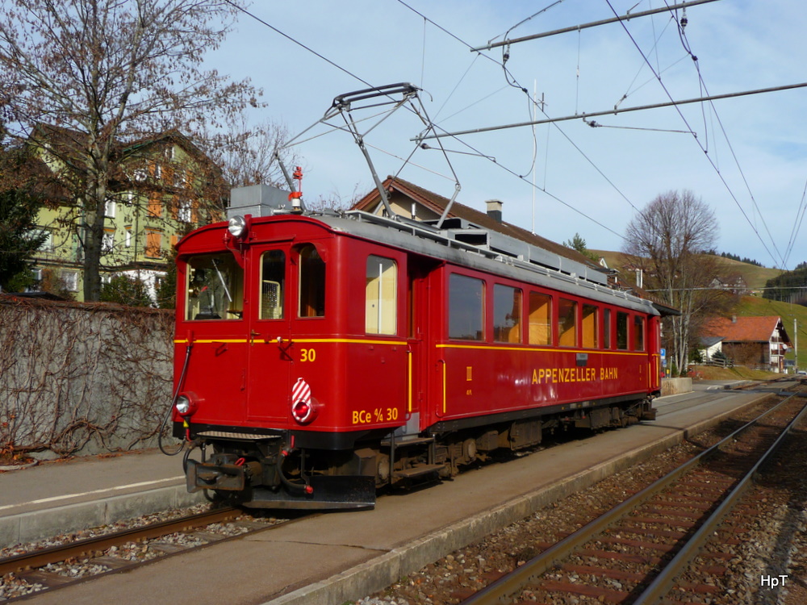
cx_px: 404
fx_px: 746
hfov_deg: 56.8
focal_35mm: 32
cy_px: 302
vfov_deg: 44.2
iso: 100
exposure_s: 1/1000
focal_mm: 5.3
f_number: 3.5
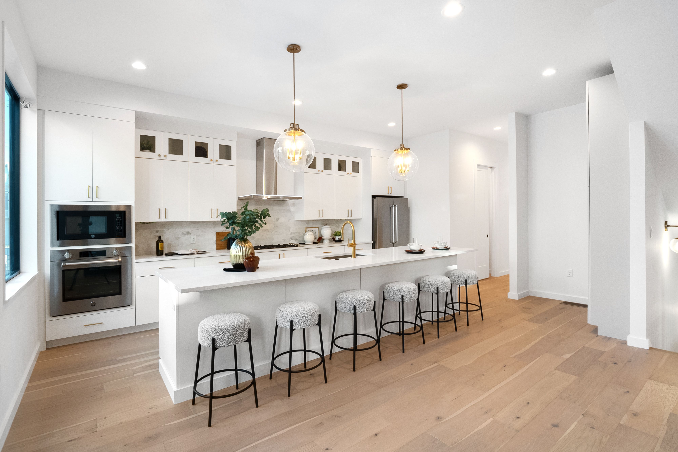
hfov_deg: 96.7
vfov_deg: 73.7
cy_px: 226
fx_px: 301
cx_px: 339
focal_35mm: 16
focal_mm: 8
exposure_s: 1/25
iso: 400
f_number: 6.3
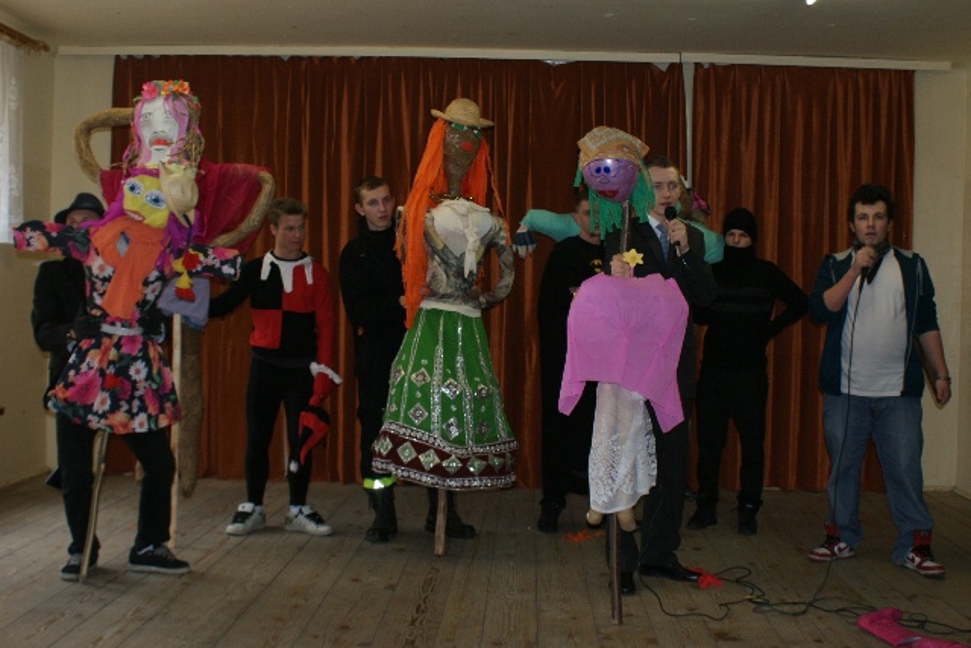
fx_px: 1052
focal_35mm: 39
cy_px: 324
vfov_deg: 34.2
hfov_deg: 49.5
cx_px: 486
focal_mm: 26
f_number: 5.6
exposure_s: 1/60
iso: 400
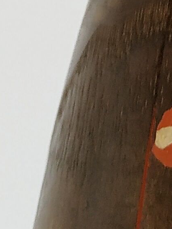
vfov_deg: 10.6
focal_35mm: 171
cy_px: -227
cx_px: 271
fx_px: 1132
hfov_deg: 8.5
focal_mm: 3.94
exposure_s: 1/25
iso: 200
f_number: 1.9
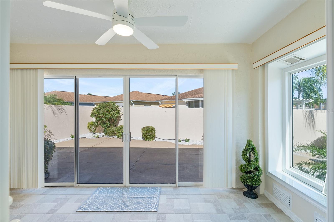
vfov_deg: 73.7
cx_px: 167
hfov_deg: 96.7
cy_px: 111
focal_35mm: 16
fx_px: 148
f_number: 8
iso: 320
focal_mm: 16
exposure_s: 1/60
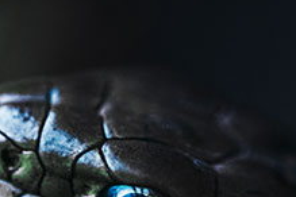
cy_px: 208
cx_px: 55
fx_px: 3938
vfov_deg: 2.9
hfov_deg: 4.3
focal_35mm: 479
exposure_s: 1/320
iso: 2500
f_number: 9.5
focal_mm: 210
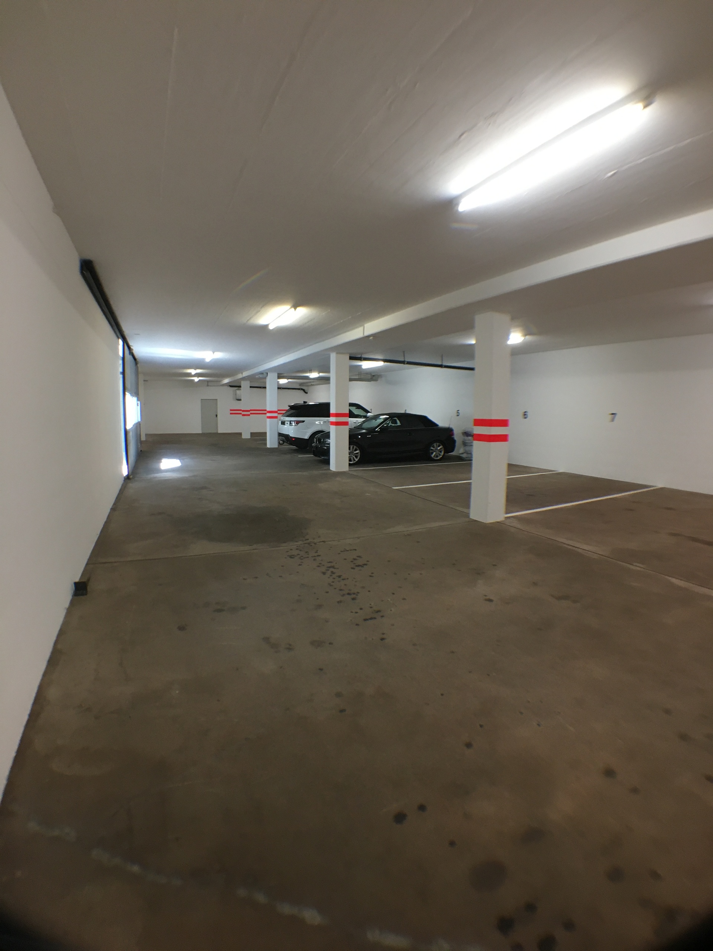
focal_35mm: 29
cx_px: 356
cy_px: 476
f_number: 2.2
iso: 125
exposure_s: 1/33
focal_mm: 4.15
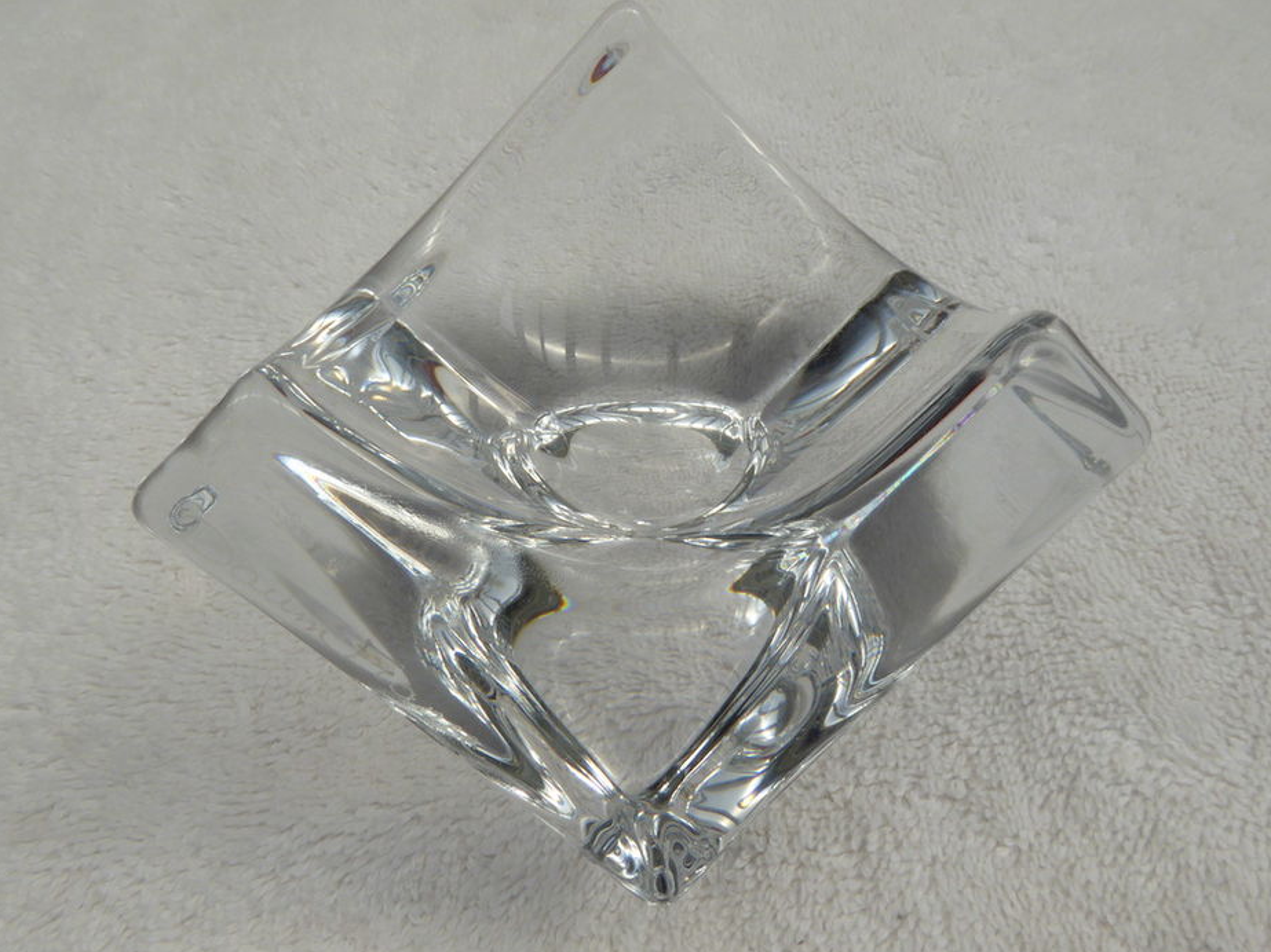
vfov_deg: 53.1
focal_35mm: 26
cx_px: 617
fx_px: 955
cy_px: 470
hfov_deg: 67.3
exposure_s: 1/200
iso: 100
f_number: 8
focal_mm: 4.3
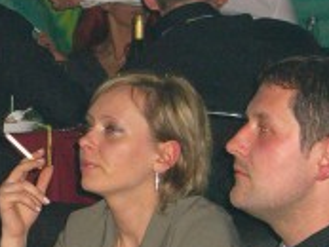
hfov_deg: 9.8
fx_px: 1883
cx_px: -59
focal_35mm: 198
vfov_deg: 7.5
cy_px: 186
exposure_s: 1/60
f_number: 3.6
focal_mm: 11.8
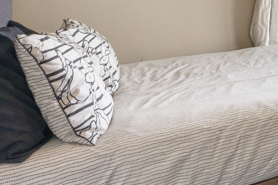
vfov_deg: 25.9
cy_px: -33
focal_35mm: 47
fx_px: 363
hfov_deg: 28.1
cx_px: 416
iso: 640
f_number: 9
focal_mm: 14
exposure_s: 1/60
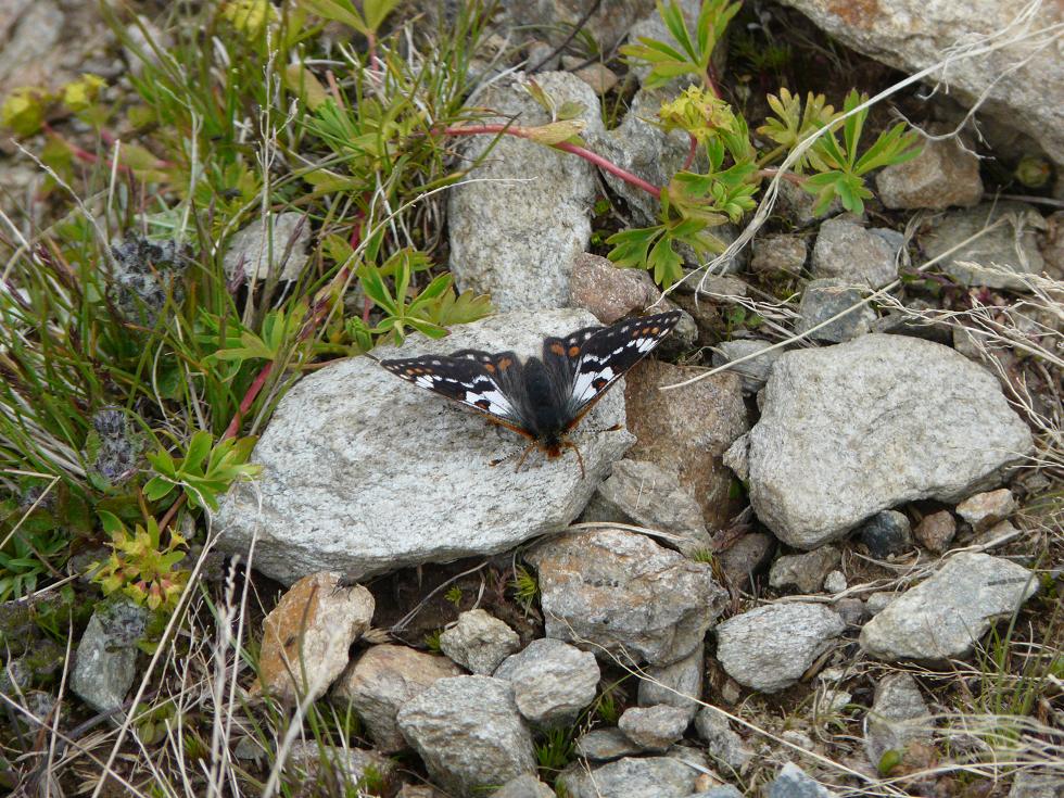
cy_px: 399
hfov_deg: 3.9
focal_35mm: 504
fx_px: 15492
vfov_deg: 3.0
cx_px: 532
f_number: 5.6
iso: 160
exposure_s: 1/500
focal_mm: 82.8
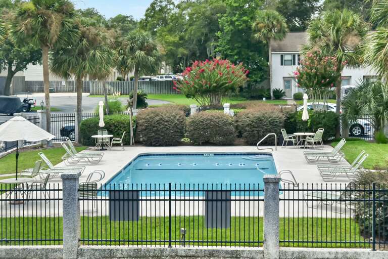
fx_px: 388
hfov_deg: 53.1
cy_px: 130
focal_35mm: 36
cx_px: 194
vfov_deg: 36.9
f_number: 8
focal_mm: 24
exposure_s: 1/400
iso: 400
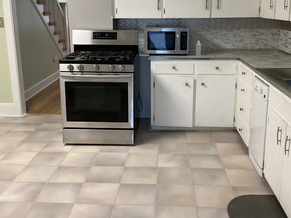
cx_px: 152
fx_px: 336
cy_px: 84
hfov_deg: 46.8
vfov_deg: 35.8
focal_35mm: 40
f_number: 1.8
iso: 80
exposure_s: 1/60
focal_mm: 3
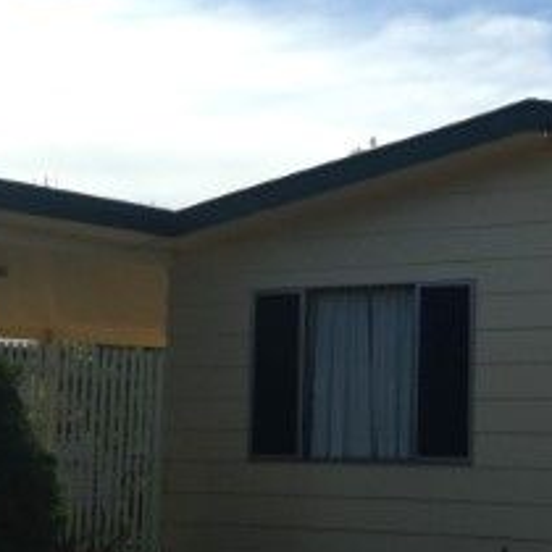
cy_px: 368
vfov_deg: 19.4
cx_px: 639
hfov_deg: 18.6
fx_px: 1606
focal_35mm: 89
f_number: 2.4
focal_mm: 4.12
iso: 50
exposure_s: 1/1808
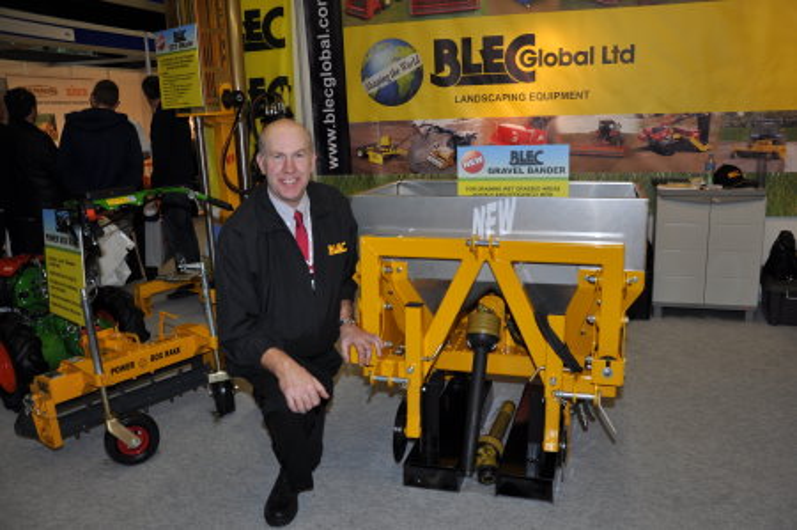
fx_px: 597
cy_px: 265
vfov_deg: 47.8
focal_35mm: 27
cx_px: 398
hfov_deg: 67.4
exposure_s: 1/60
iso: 200
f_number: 4
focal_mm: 18
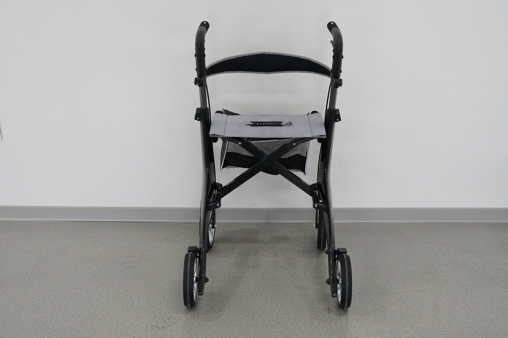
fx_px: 783
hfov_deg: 35.9
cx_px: 254
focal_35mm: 56
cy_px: 169
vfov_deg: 24.4
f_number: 5
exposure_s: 1/640
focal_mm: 37
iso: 6400
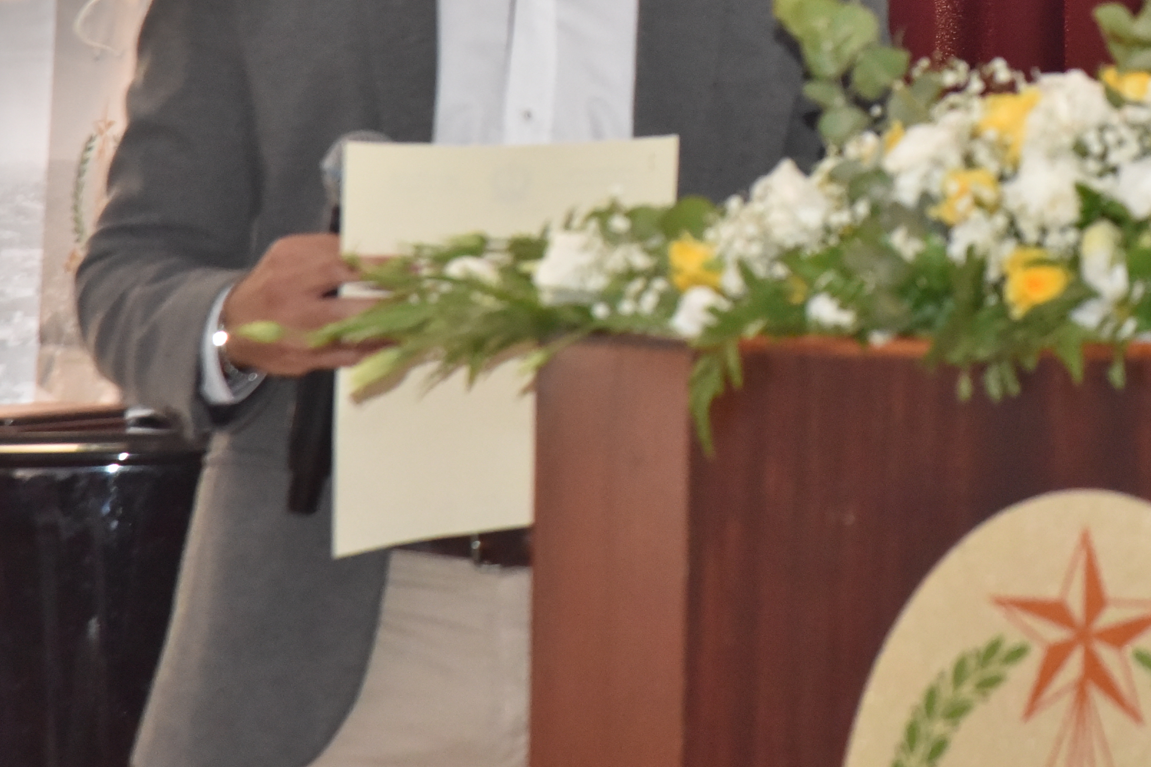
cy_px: -35
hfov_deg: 8.1
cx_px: 1207
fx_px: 8055
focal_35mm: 252
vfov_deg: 5.4
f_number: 7.1
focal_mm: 110
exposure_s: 1/125
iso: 3200
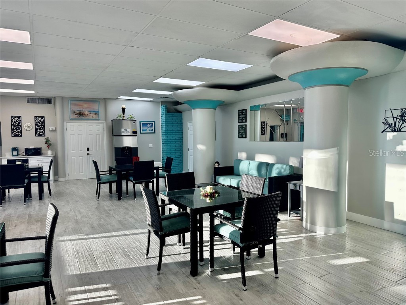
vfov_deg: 56.8
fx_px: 281
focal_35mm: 24
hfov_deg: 71.6
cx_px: 203
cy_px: 152
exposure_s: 1/269
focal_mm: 6.86
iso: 80
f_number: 1.78
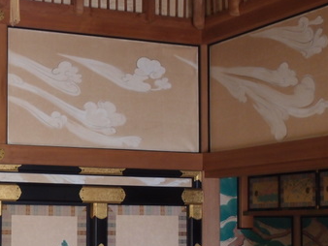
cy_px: 188
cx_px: 36
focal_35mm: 87
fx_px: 825
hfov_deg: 22.0
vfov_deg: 16.9
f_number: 2
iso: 200
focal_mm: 9.87
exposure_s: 1/20
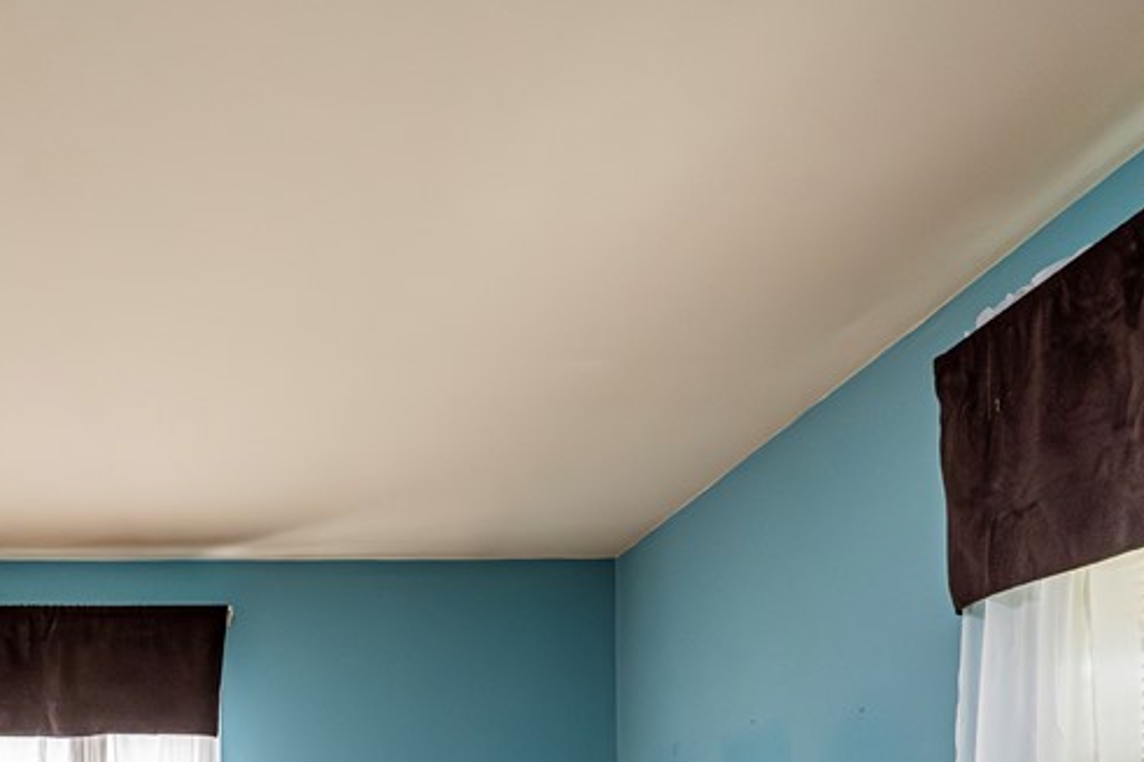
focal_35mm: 31
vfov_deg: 36.9
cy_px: 800
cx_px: 209
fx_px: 985
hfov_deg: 55.5
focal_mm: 14
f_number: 8
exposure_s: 1/200
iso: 4000
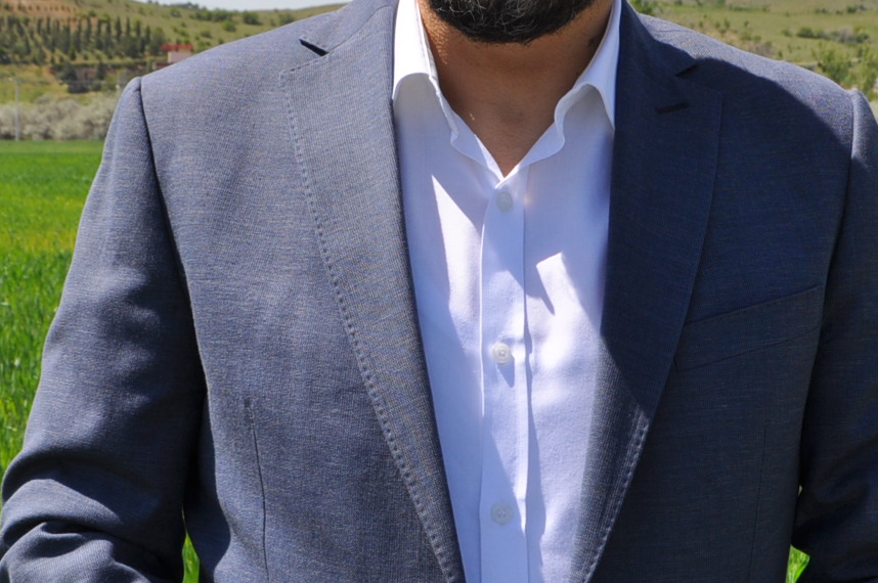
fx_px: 2192
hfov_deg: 22.6
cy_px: 190
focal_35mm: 90
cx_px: 483
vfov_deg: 15.1
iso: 200
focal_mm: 24
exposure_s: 1/320
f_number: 9
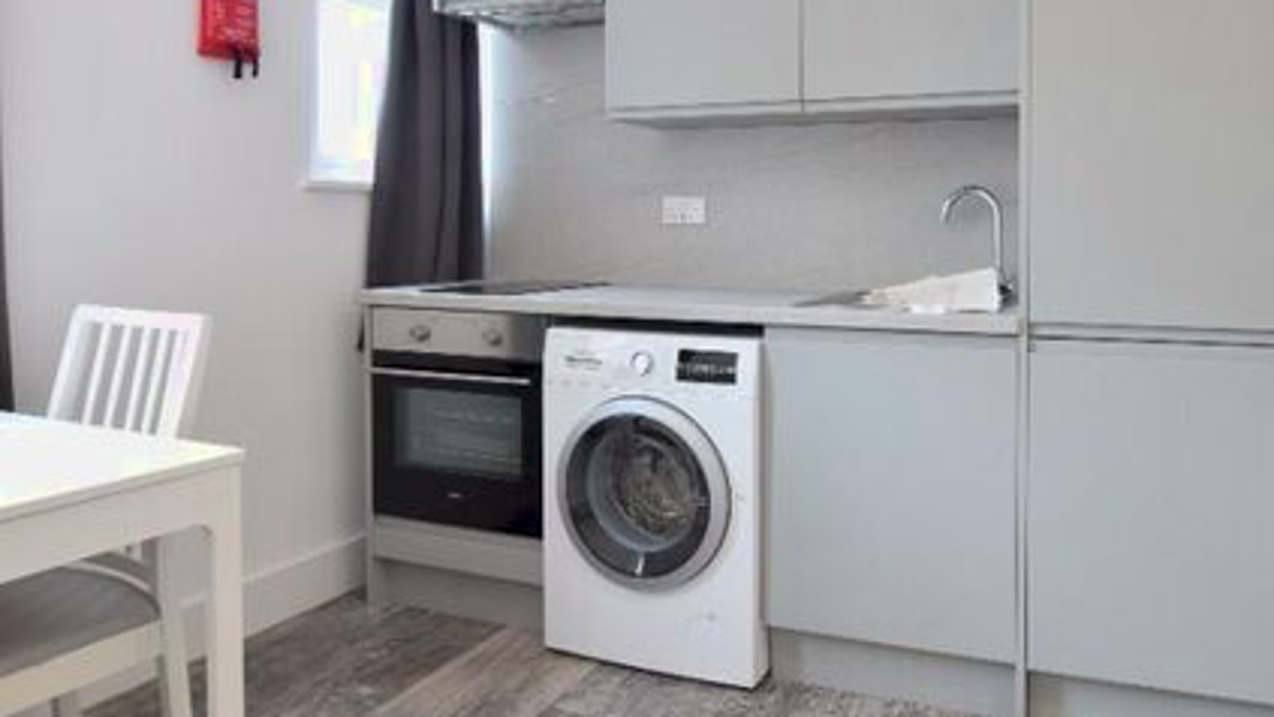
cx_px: 813
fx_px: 878
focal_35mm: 26
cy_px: 236
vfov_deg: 43.7
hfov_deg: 70.5
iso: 100
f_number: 8
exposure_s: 1/2
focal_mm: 10
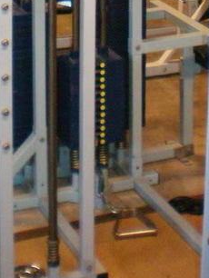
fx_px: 997
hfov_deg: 11.9
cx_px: 150
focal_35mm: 124
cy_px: -118
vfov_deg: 14.9
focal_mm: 6.3
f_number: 3.1
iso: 400
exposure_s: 1/60
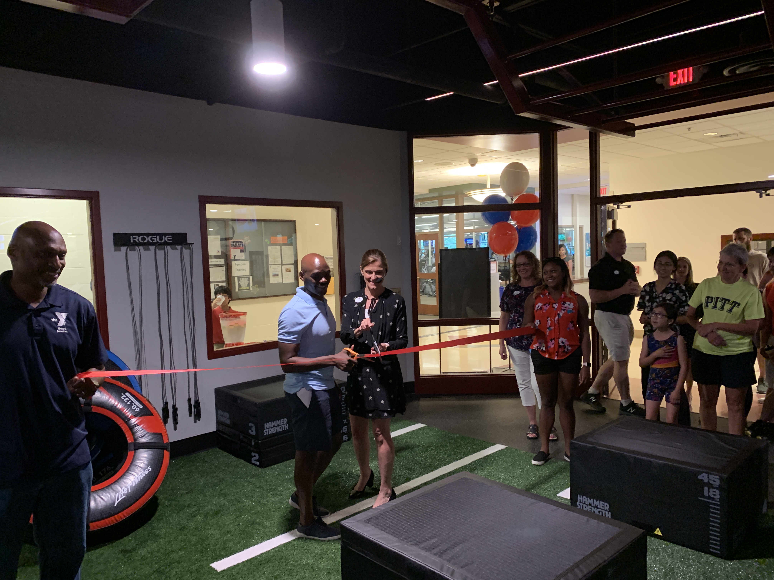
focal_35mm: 26
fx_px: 581
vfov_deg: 53.1
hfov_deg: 67.3
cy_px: 290
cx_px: 387
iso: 250
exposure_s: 1/40
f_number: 1.8
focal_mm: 4.25
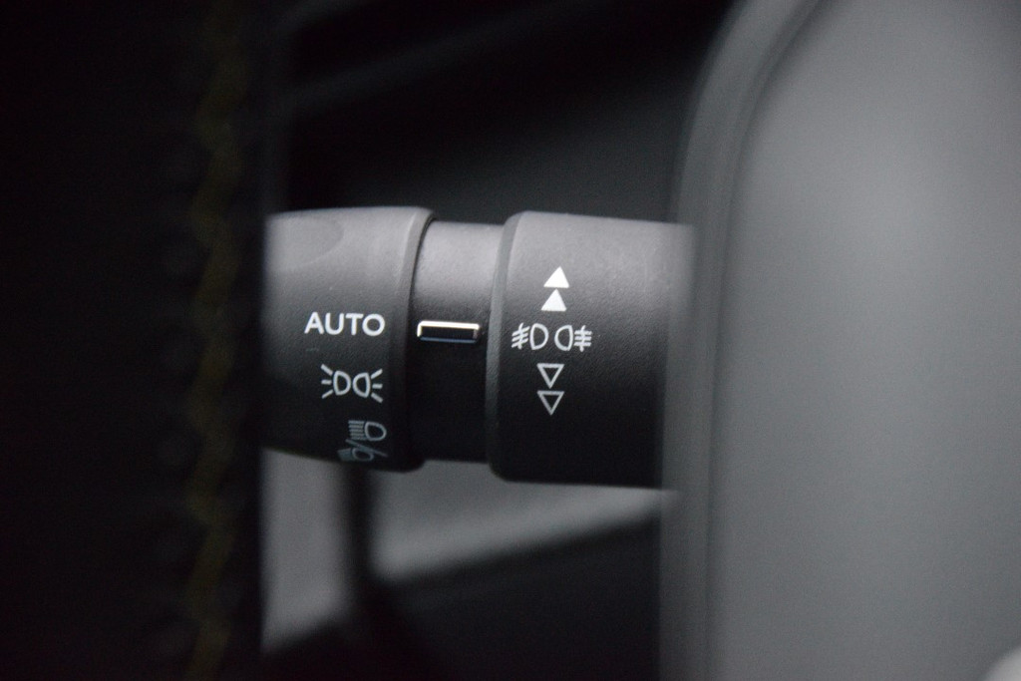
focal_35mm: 180
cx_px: 510
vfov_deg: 7.6
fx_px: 5105
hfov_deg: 11.4
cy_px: 340
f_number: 6
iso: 6400
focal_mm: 120
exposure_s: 1/60
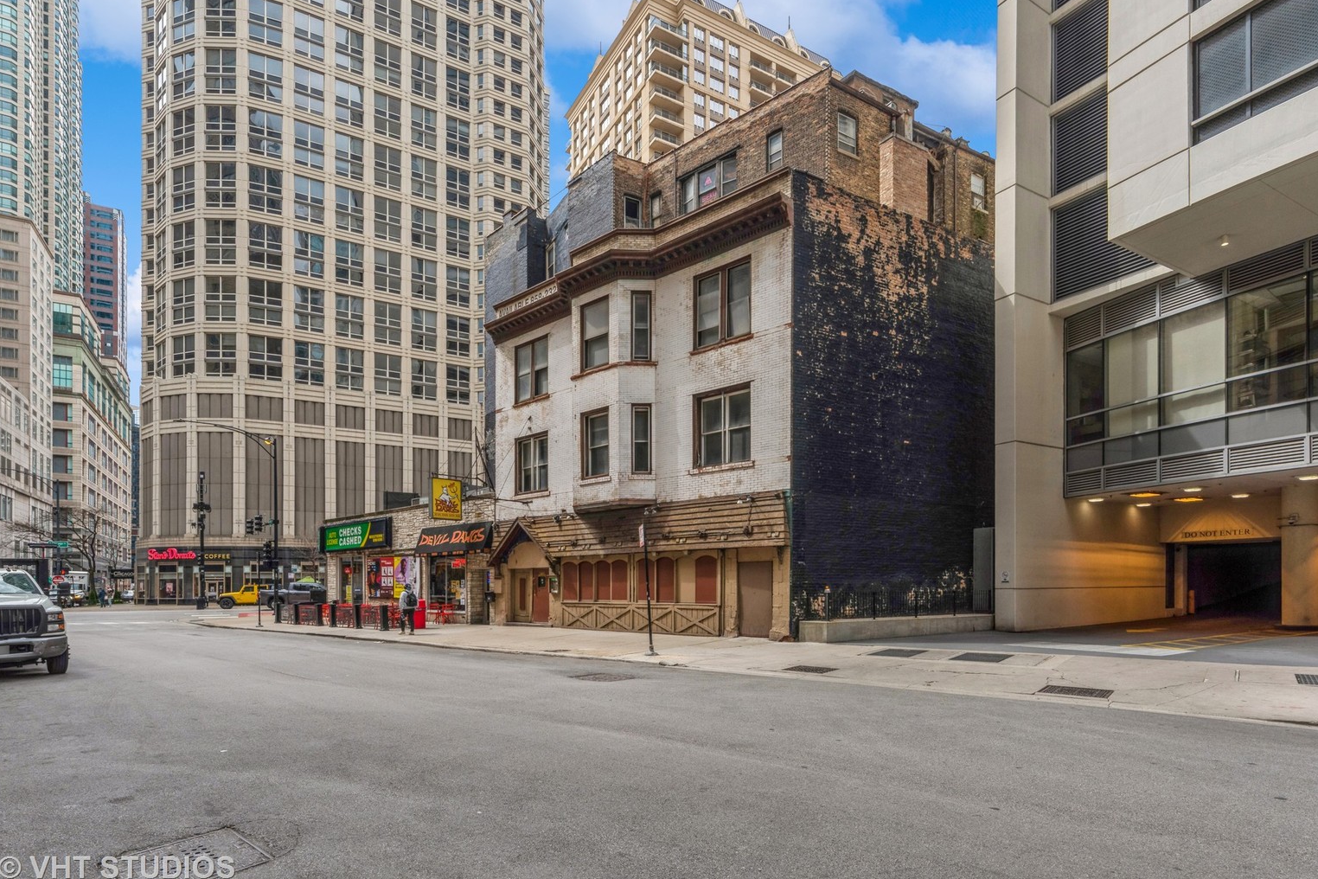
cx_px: 623
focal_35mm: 17
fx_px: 622
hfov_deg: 93.2
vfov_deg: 70.4
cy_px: 448
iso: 250
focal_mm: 16
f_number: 11
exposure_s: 1/200
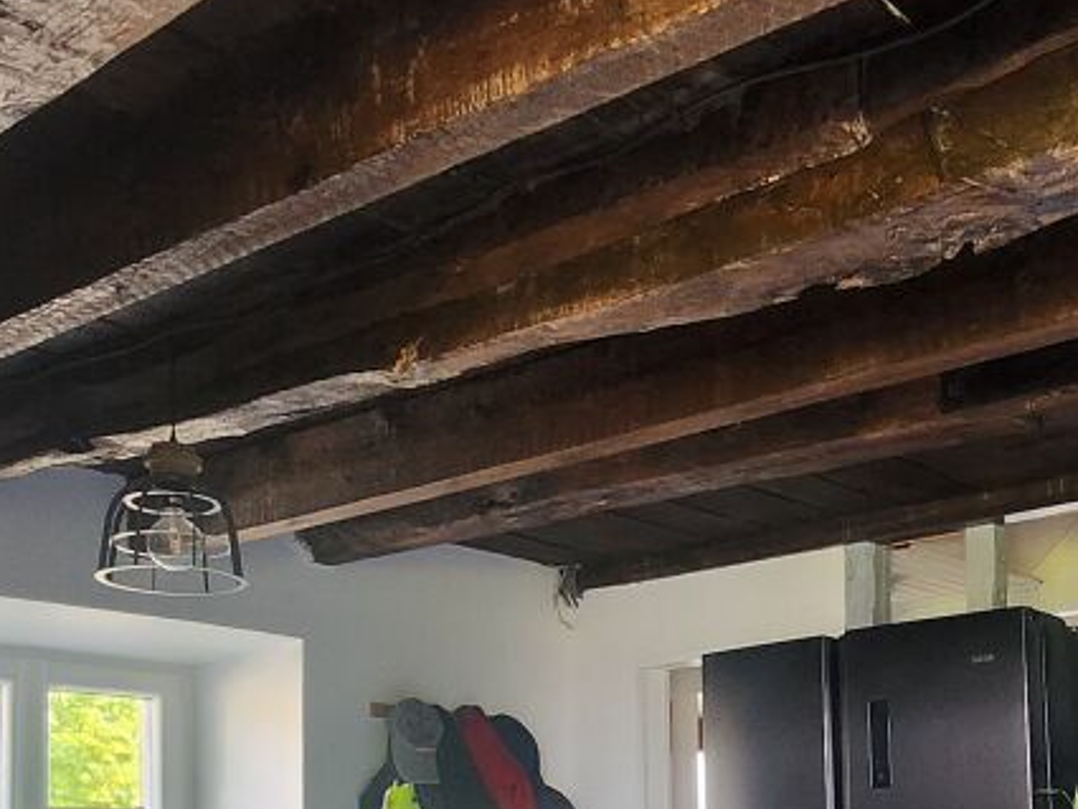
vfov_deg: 31.3
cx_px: 883
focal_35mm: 44
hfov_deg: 40.9
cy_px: 733
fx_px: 1371
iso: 160
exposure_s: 1/50
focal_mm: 1.74
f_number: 2.2
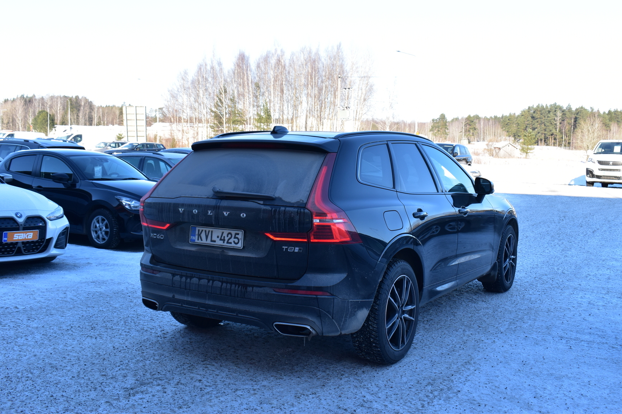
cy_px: 207
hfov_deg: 51.3
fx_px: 648
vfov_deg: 35.5
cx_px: 311
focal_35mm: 38
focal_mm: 25
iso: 400
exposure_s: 1/250
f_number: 9.5
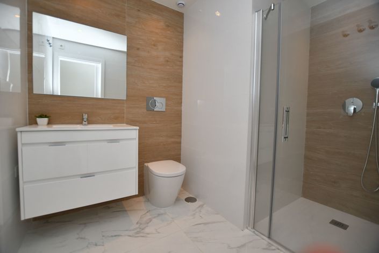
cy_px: 126
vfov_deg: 77.3
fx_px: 158
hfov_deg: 100.4
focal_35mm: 15
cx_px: 190
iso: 200
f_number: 3.5
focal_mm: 10
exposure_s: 1/250
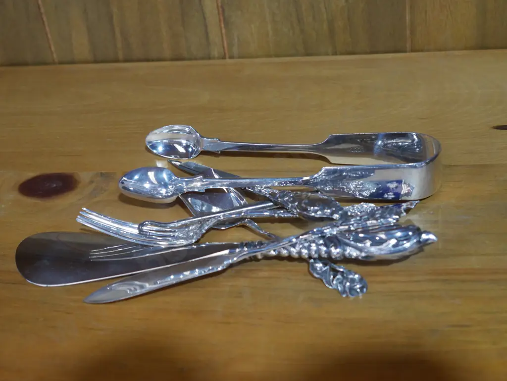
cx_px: 254
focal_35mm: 64
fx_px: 938
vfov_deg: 22.9
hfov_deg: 30.3
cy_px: 190
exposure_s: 1/80
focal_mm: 32
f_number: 5.4
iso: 1000
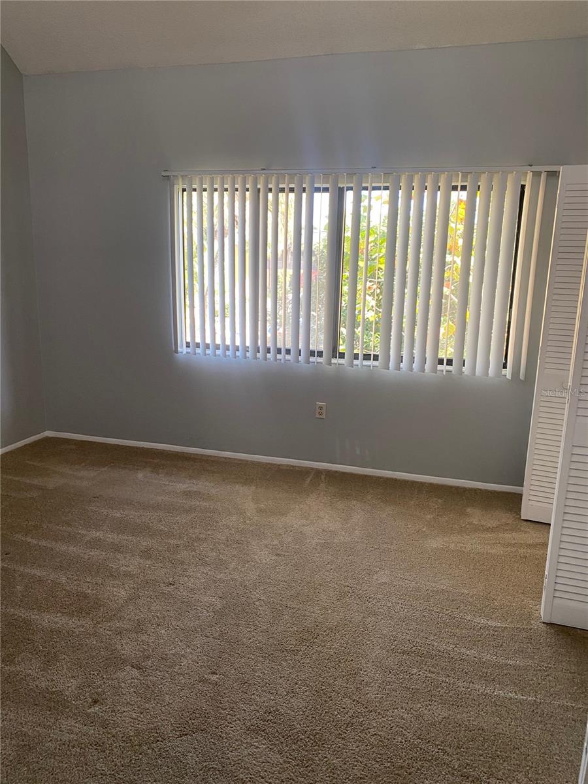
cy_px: 392
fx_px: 589
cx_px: 294
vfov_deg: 67.3
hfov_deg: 53.1
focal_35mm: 26
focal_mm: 4.25
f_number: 1.8
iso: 125
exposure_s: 1/82
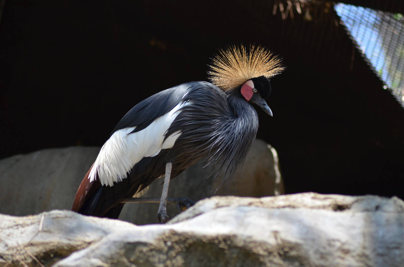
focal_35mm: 292
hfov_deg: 7.1
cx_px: 202
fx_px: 3276
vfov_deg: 4.7
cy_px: 134
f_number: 4.8
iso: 500
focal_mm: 195
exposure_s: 1/1000
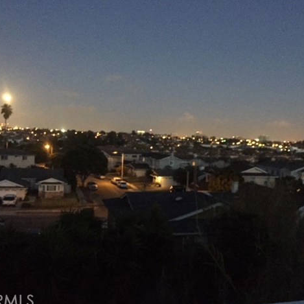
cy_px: 154
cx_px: 161
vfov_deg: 47.2
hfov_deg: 47.2
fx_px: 348
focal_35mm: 35
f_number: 2.2
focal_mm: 4.15
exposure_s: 1/15
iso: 800
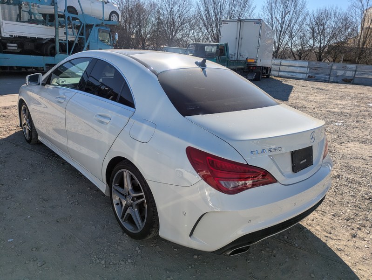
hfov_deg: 69.4
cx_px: 186
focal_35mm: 25
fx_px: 269
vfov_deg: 54.9
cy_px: 140
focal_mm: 5.43
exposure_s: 1/2538
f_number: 1.89
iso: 48
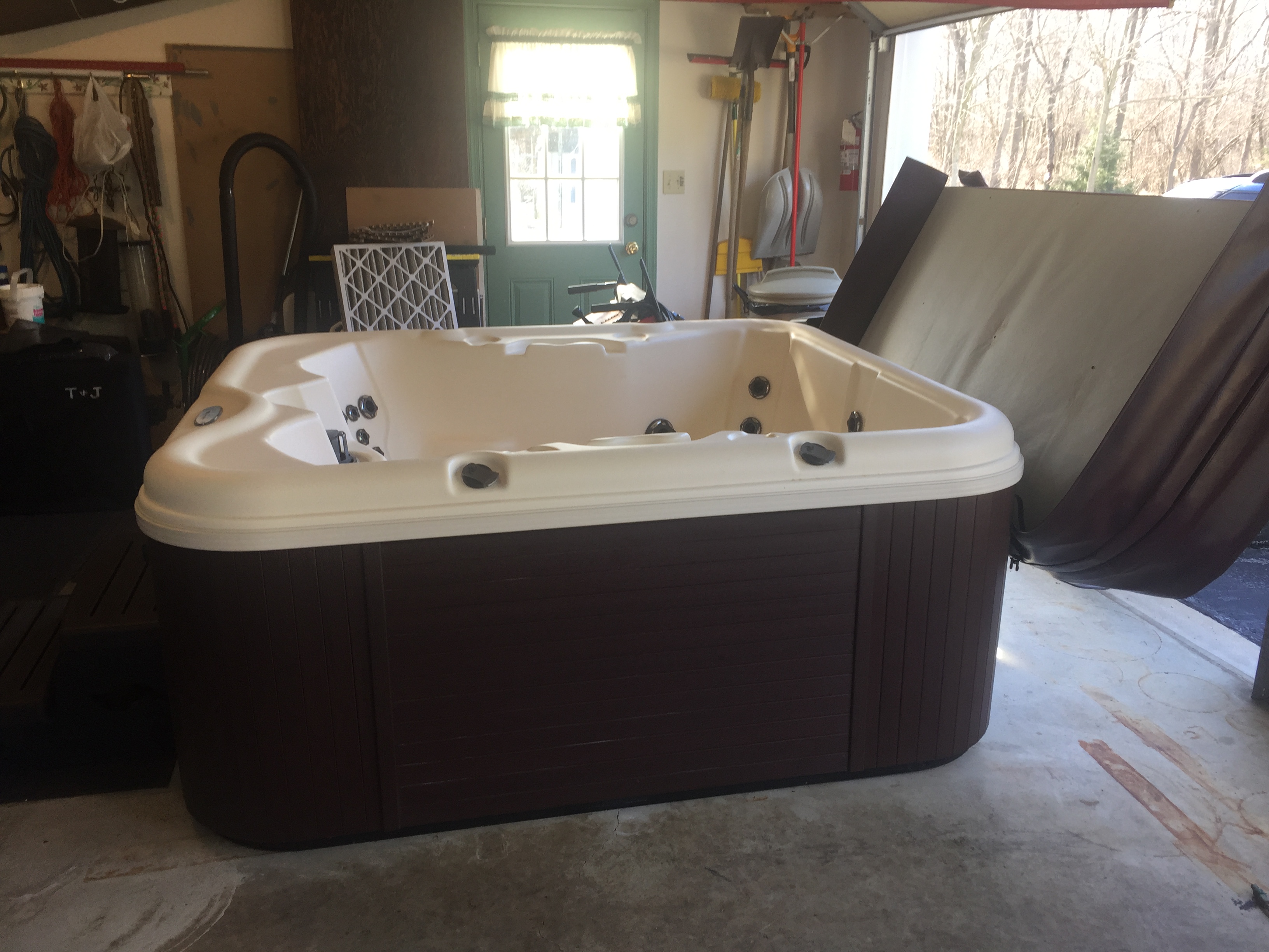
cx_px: 634
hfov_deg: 61.7
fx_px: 1063
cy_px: 476
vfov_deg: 48.2
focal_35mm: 29
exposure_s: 1/40
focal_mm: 4.15
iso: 32
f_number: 2.2
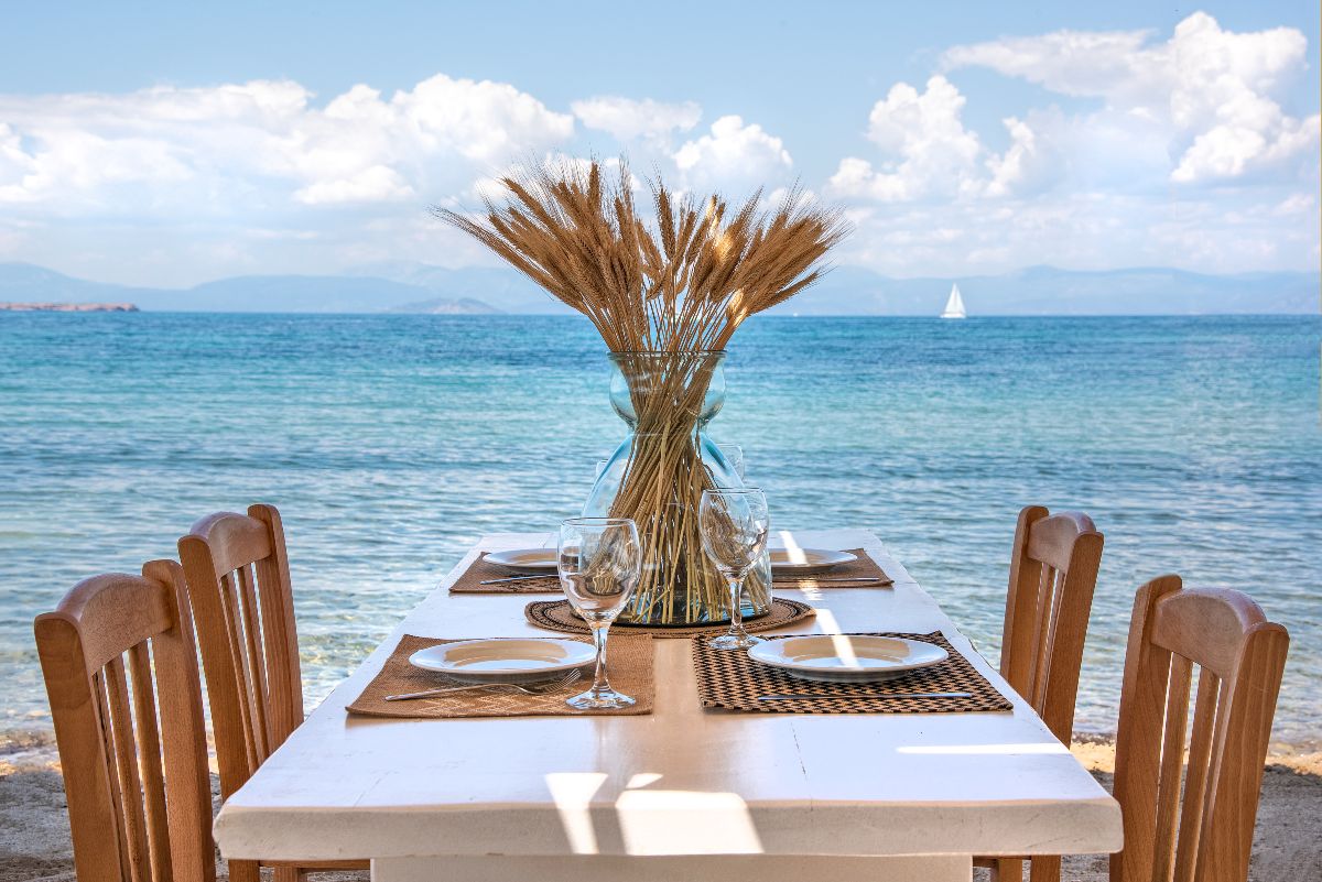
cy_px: 441
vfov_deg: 26.0
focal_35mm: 52
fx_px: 1910
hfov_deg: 38.2
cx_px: 661
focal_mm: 52
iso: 100
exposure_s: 1/100
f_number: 10
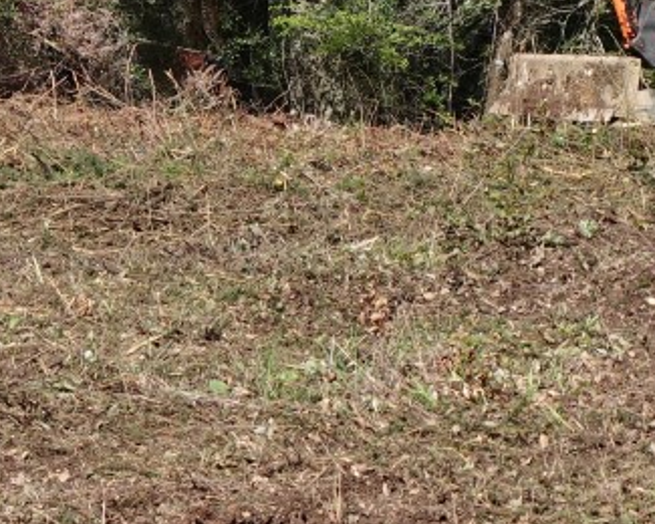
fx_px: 4129
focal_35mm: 213
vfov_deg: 7.2
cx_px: 655
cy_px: -232
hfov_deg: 9.0
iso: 100
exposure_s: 1/640
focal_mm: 23.32
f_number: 4
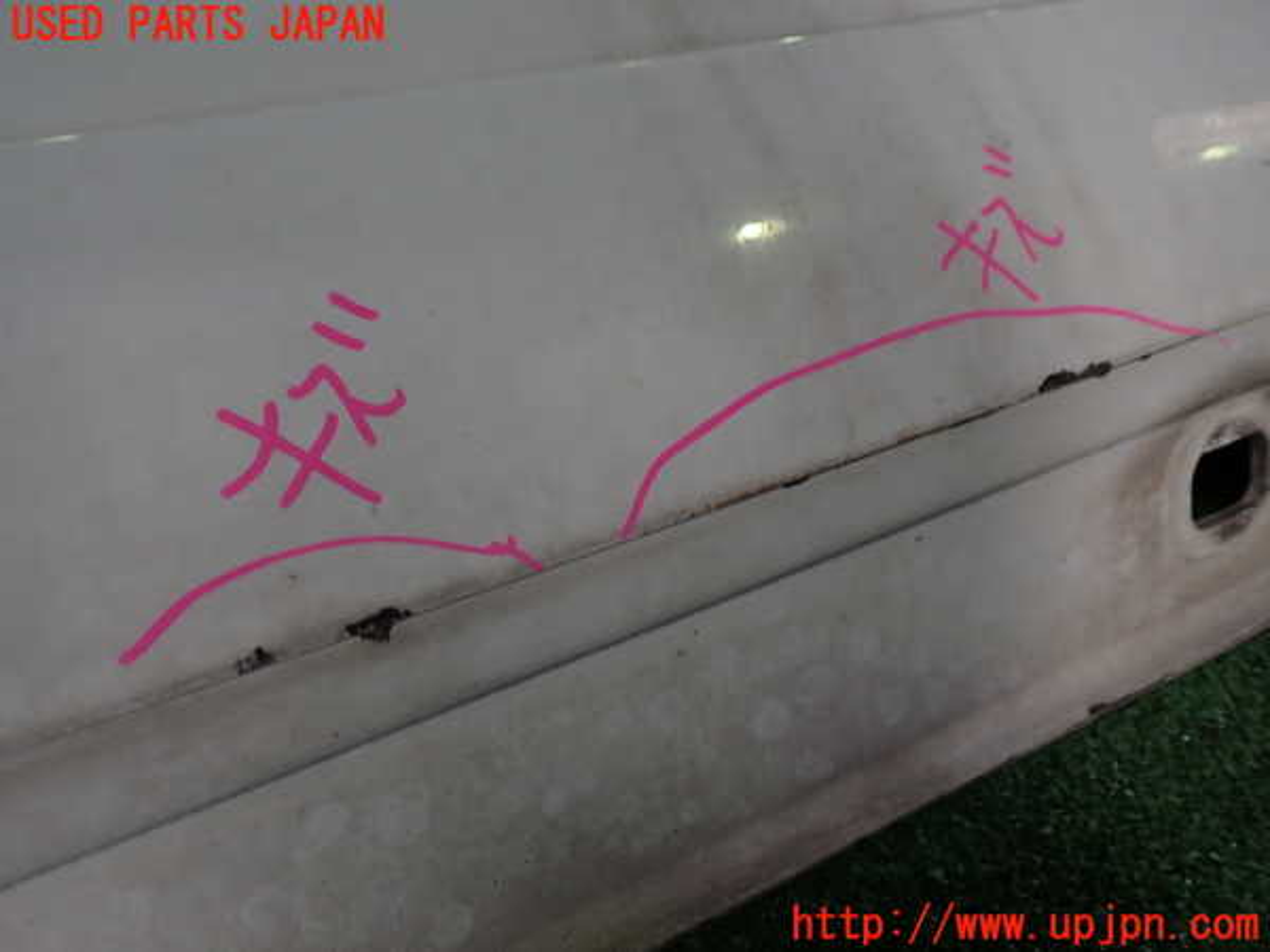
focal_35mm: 30
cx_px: 635
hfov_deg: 60.0
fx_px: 1101
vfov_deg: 46.8
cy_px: 476
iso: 100
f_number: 2.3
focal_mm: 5.4
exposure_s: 1/80
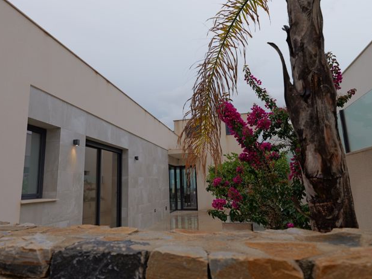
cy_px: 141
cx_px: 168
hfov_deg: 76.2
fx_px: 236
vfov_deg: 61.1
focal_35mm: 22
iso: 100
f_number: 4.7
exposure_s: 1/100
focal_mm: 20
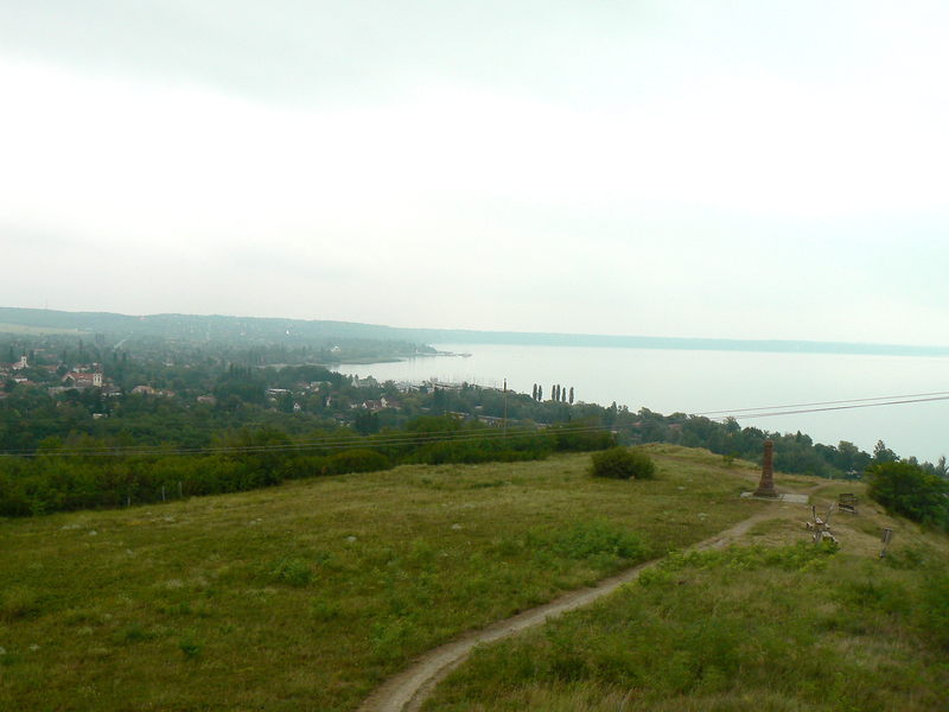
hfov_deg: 51.4
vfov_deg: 39.7
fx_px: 987
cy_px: 356
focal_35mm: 36
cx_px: 474
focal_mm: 6
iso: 80
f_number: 5.6
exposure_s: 1/250
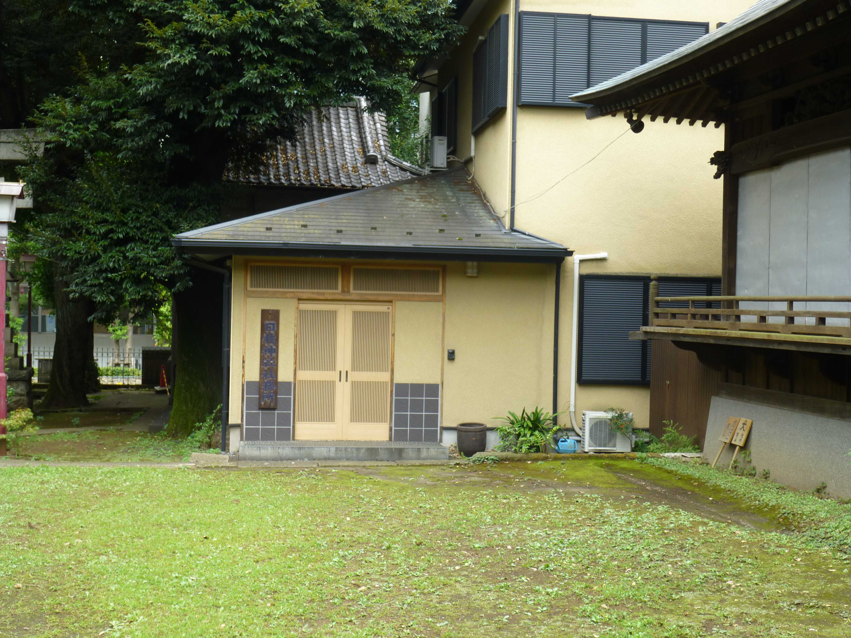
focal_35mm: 48
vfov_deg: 30.3
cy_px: 319
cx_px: 426
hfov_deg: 39.7
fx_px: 1180
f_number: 4
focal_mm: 8.6
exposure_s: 1/80
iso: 100
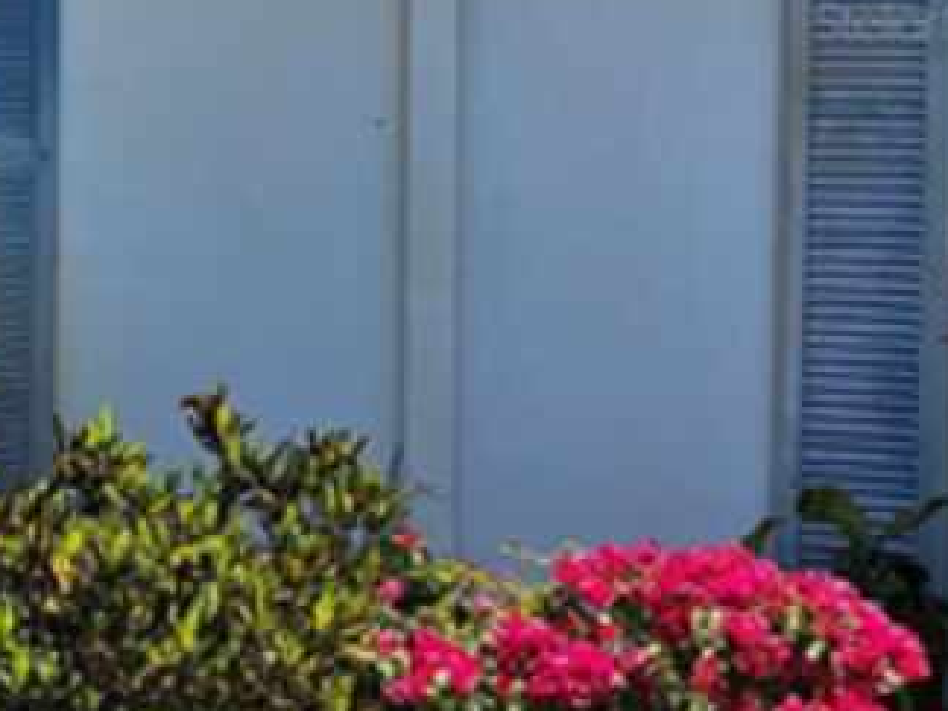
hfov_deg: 17.0
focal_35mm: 91
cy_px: 20
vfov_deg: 16.0
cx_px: -837
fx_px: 2492
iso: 20
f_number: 1.7
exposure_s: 1/1090
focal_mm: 6.3
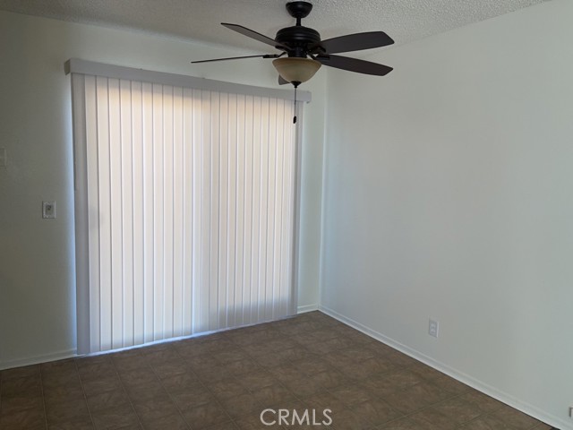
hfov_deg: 67.3
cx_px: 286
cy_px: 215
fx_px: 430
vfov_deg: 53.1
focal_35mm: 26
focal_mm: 5.1
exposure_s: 1/145
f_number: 1.6
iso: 32
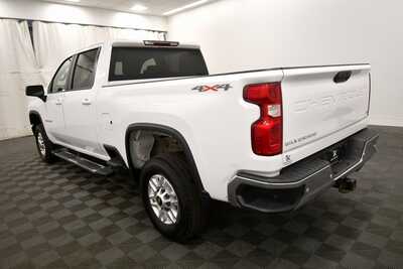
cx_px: 202
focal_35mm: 24
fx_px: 269
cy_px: 134
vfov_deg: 53.2
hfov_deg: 73.7
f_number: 5.3
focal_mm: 16
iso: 800
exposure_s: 1/250
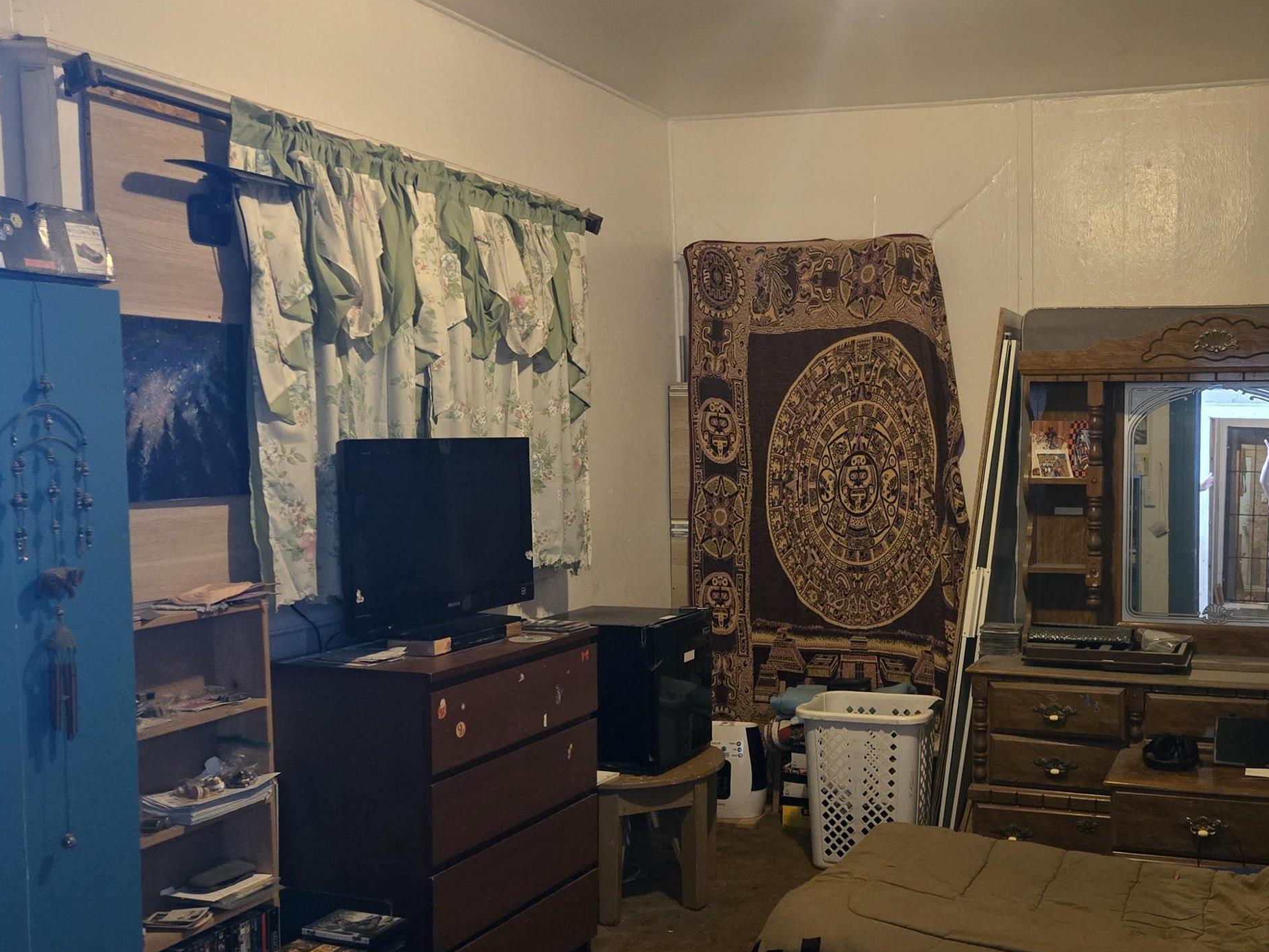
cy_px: 509
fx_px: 1393
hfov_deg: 47.7
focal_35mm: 38
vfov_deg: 37.7
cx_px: 902
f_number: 1.8
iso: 1250
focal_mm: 5.4
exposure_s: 1/60
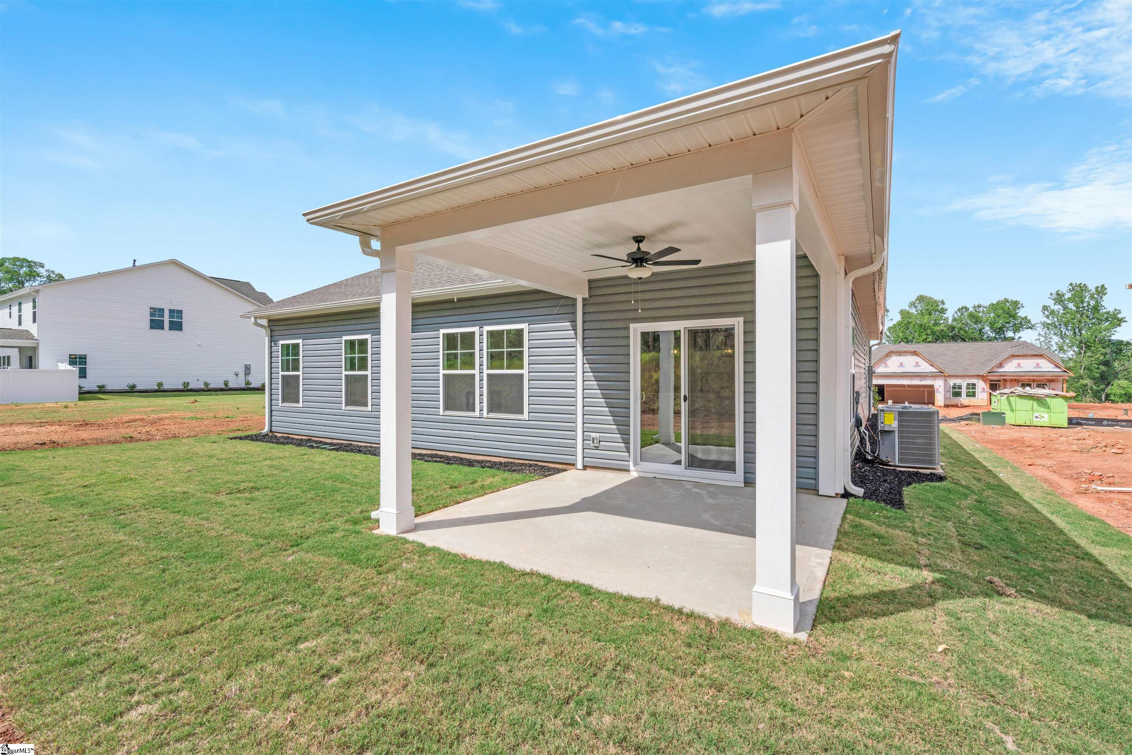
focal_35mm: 16
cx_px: 566
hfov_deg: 96.7
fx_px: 503
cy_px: 378
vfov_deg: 73.8
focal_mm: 16
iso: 160
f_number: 9
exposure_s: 1/640
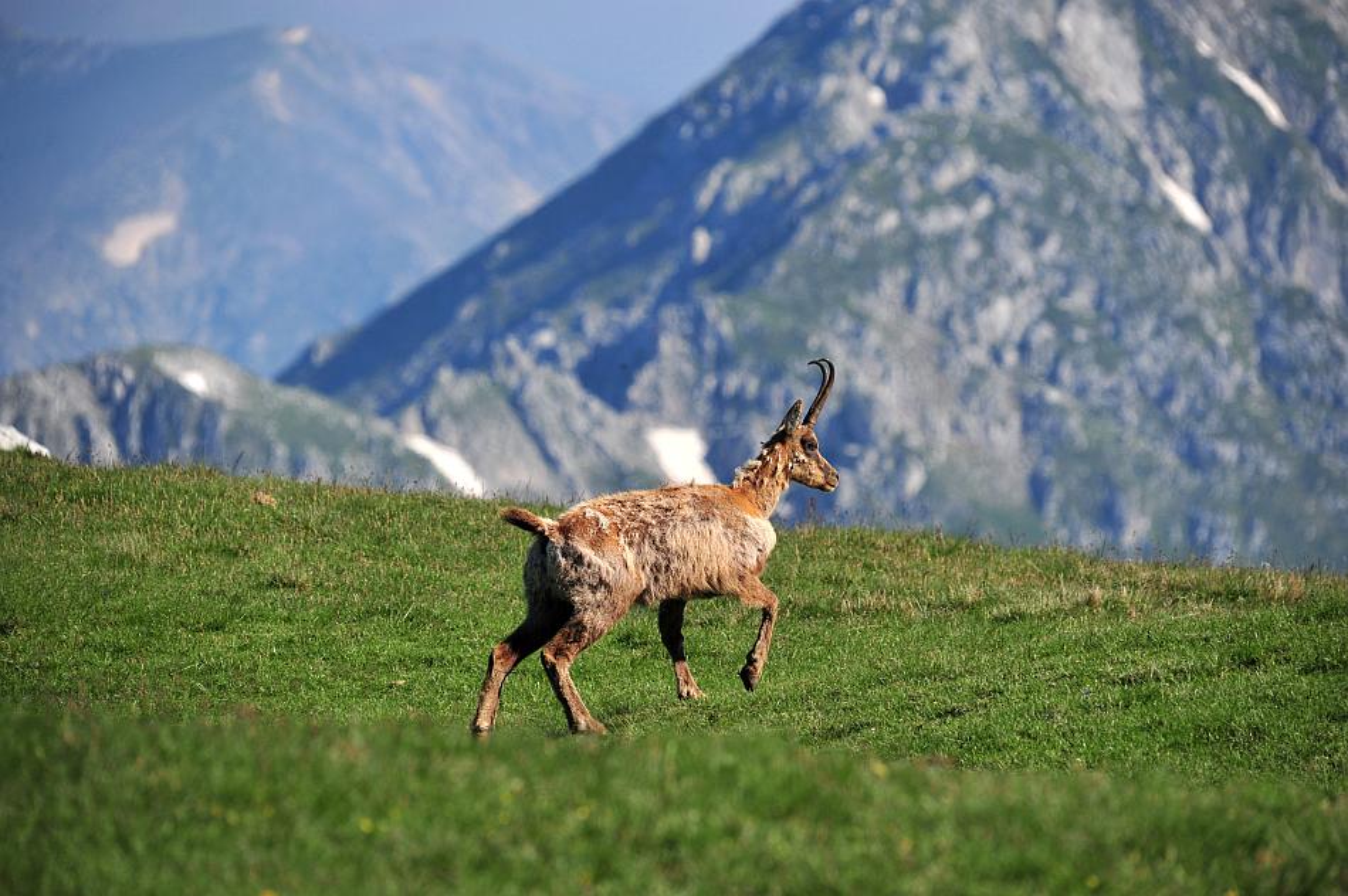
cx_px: 674
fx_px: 18709
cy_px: 448
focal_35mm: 500
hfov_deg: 4.1
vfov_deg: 2.7
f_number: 13
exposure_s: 1/640
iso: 400
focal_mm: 500
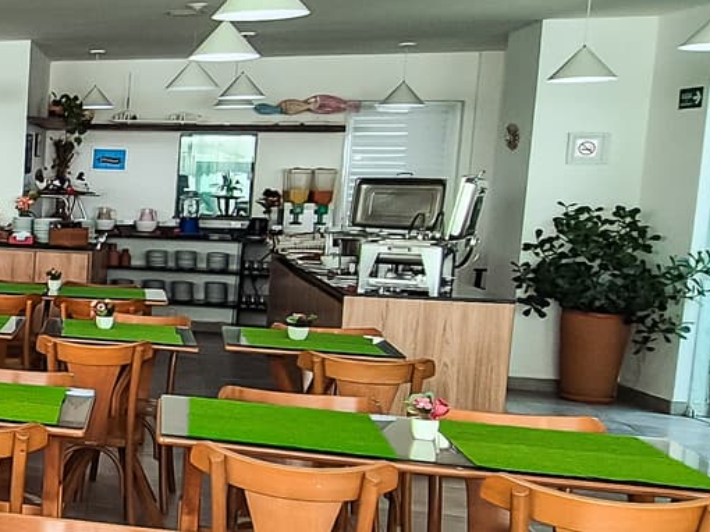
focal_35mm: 51
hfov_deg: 26.9
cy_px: 306
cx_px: -349
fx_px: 1046
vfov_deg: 28.5
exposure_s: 1/170
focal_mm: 2.2
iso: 50
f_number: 2.2
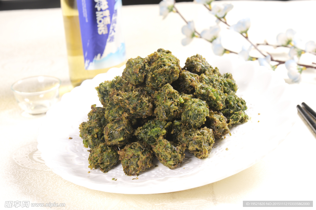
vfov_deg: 13.0
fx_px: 921
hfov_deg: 19.5
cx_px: 158
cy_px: 105
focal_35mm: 105
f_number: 13
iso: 320
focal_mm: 105
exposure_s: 1/80
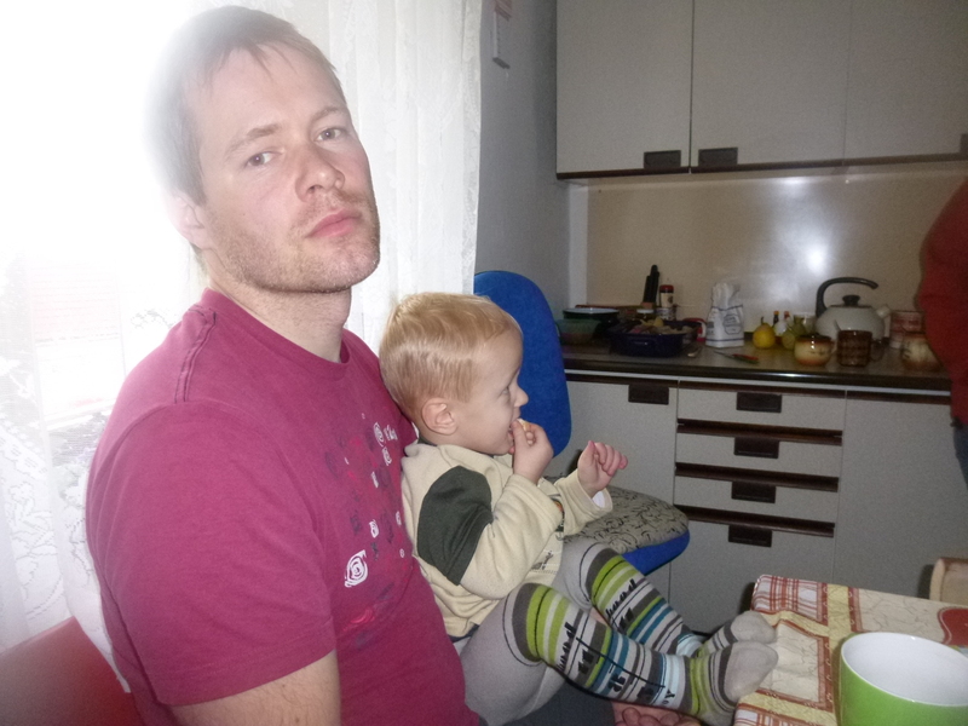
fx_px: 699
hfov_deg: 69.4
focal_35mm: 25
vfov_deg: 54.9
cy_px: 363
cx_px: 484
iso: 400
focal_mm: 4.5
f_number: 3.1
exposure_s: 1/60
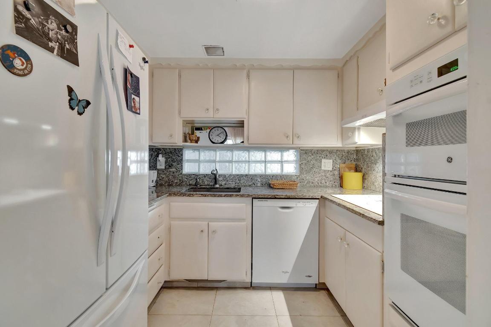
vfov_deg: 77.3
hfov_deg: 100.4
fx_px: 205
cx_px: 246
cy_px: 164
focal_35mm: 15
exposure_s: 1/8
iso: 1000
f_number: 8
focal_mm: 10
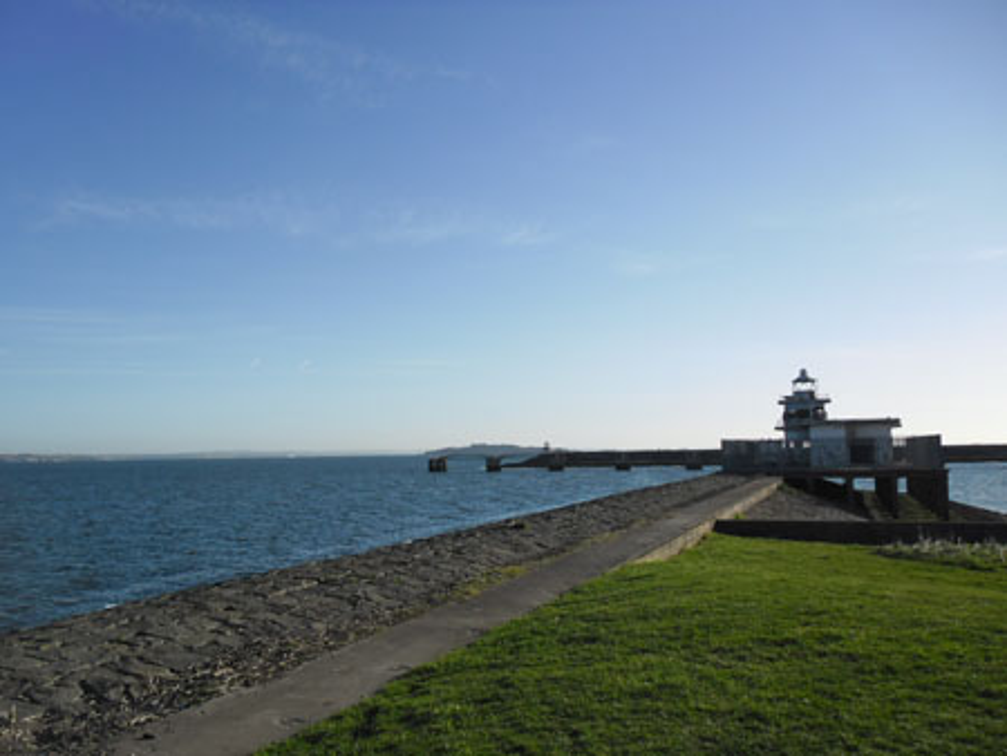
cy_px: 378
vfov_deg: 51.4
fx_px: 786
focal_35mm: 27
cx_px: 504
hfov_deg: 65.3
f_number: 3.5
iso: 80
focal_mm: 4.9
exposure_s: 1/980
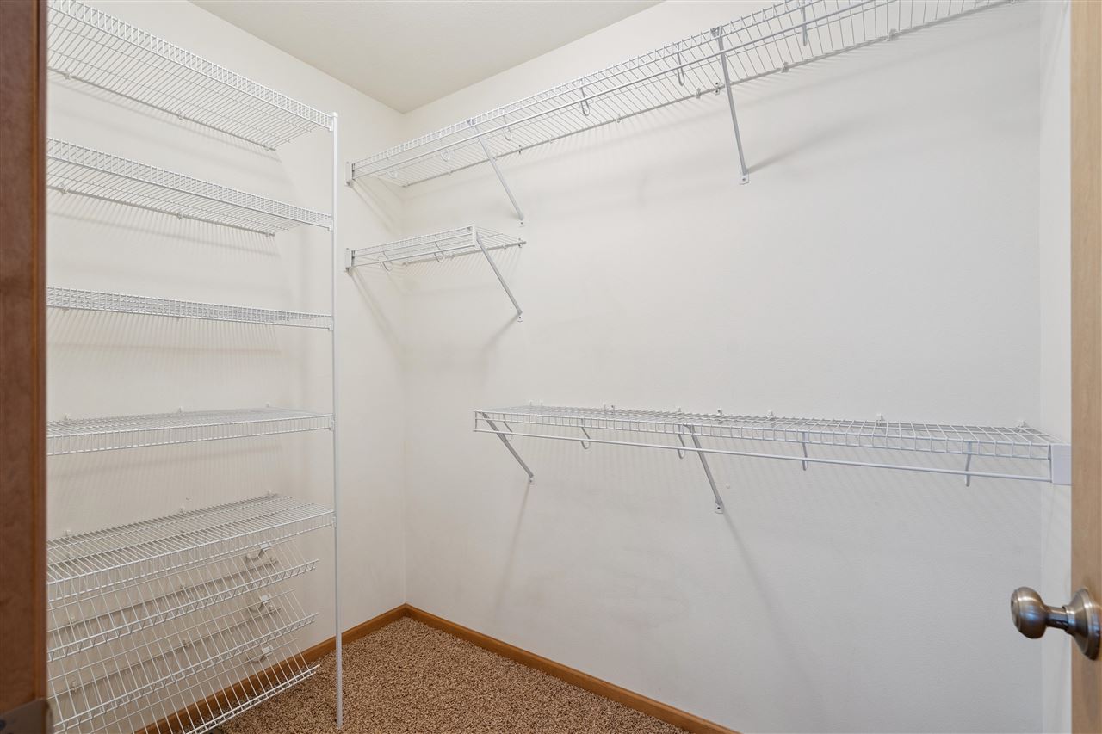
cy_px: 367
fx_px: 490
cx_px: 551
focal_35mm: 16
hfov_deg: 96.7
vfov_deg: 73.7
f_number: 8
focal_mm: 16
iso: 500
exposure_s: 1/20
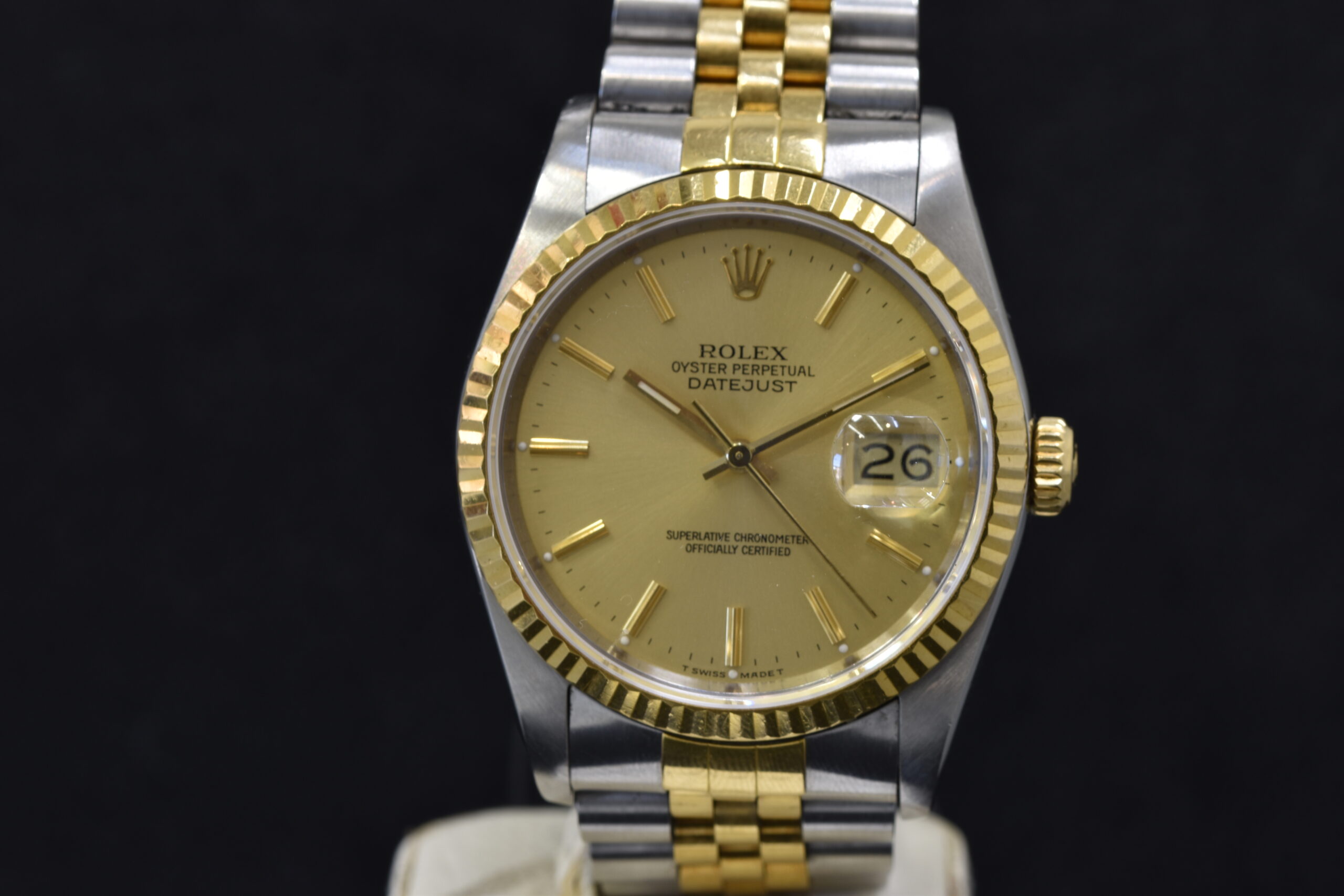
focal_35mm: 135
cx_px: 672
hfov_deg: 15.2
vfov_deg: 10.2
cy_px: 448
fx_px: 5040
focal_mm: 90
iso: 100
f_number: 11
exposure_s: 1/4
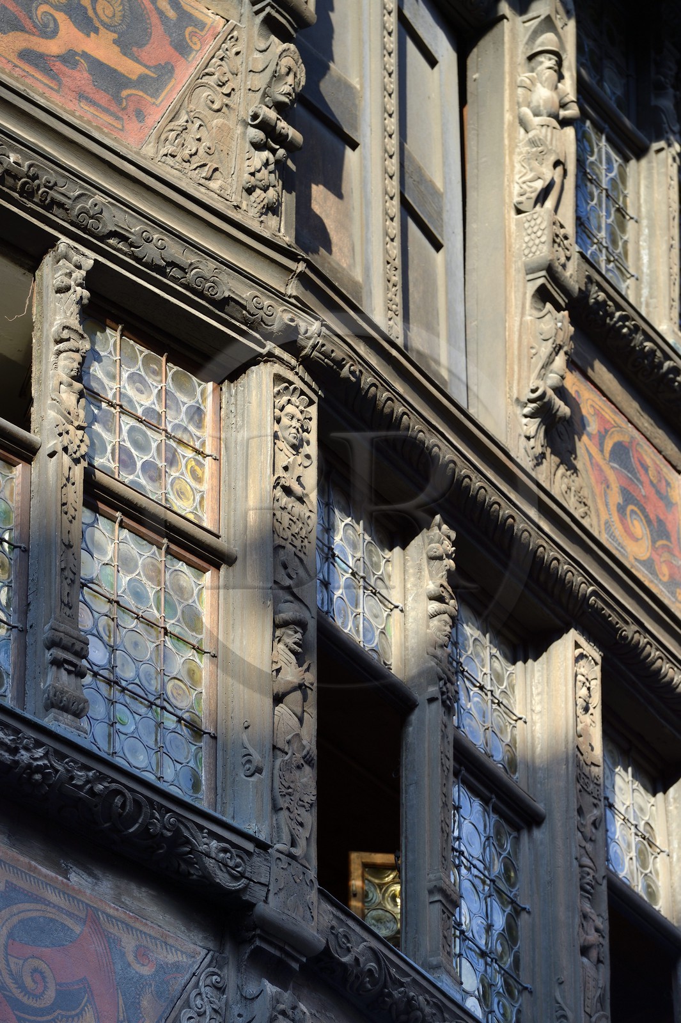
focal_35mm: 185
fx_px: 5255
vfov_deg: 11.1
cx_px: 340
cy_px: 512
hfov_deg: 7.4
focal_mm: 185
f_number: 5
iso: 200
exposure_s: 1/250
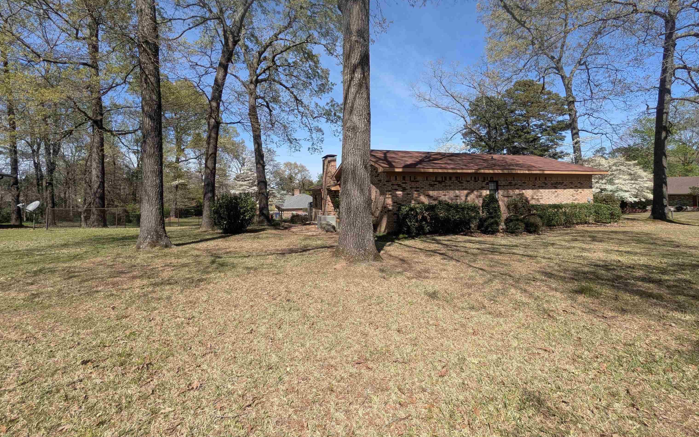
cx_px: 350
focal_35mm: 15
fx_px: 286
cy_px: 178
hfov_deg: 101.5
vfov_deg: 74.1
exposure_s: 1/1160
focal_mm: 1.85
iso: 52
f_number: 2.2
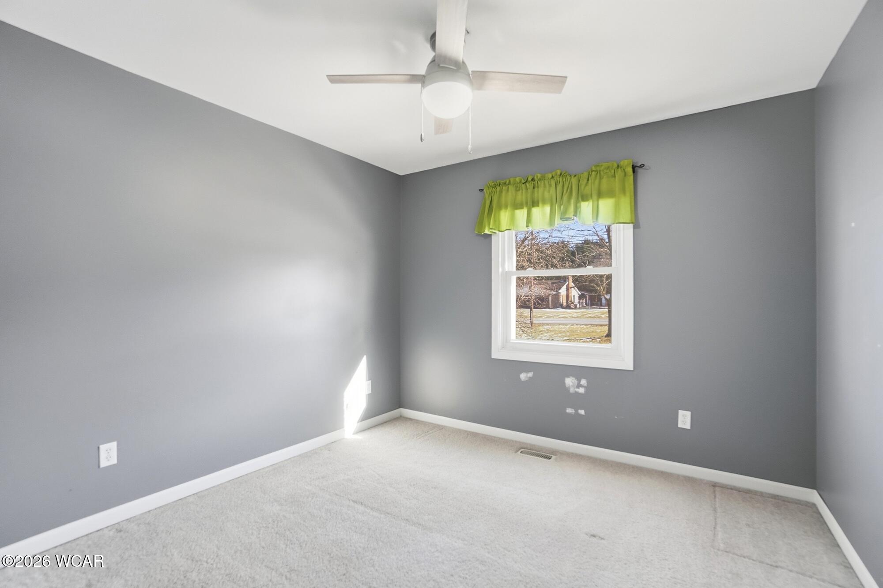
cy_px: 294
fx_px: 368
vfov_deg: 77.3
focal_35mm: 15
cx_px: 442
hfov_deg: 100.4
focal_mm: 10
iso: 125
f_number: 5.6
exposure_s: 1/125
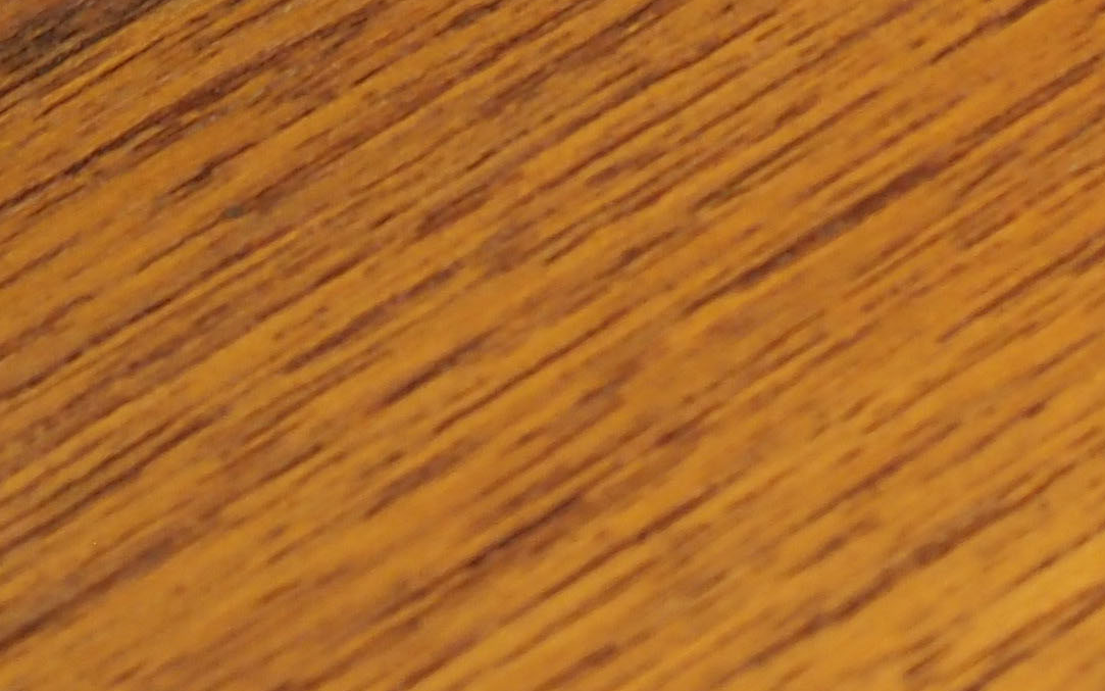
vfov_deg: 7.7
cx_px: 2148
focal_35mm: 170
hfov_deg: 11.2
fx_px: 5120
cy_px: 669
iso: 500
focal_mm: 17
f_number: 3.2
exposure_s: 1/40
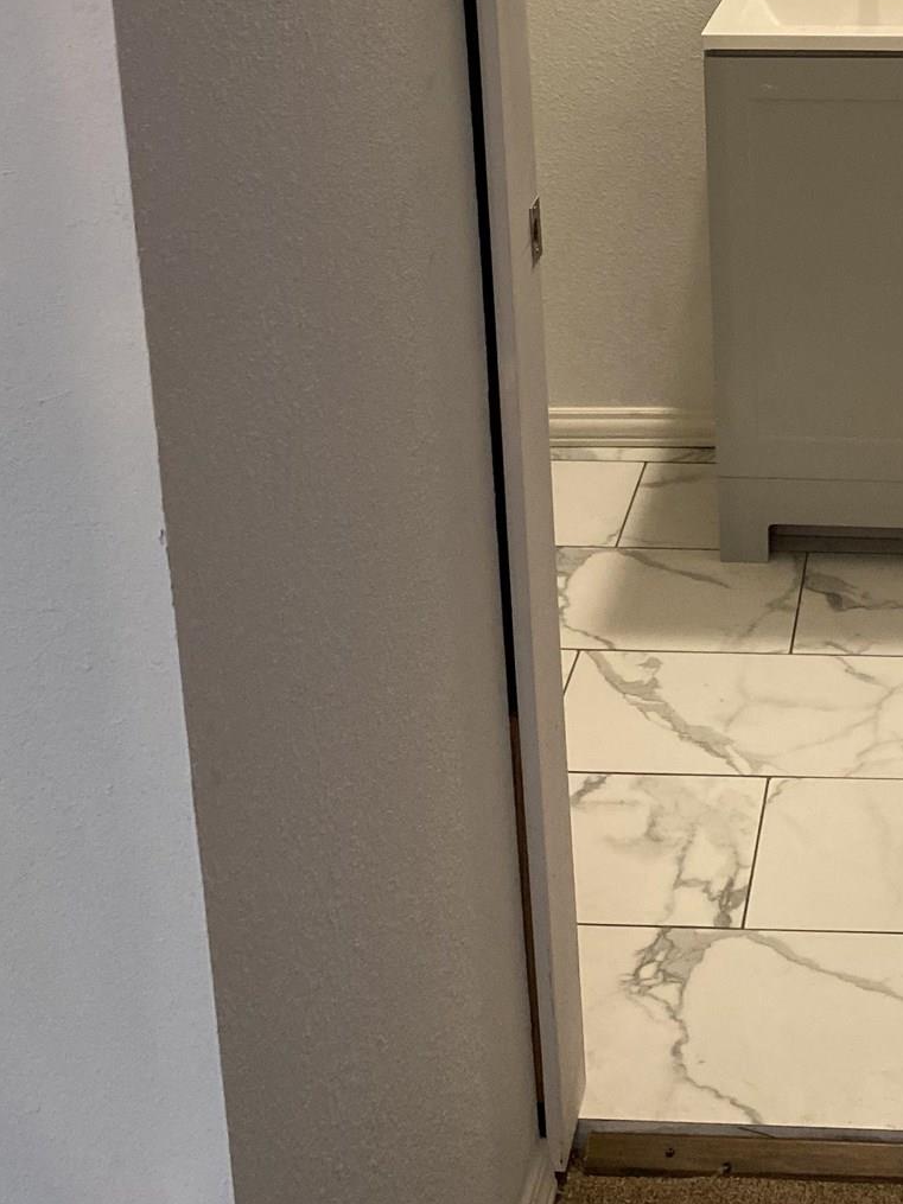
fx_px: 2053
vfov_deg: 30.4
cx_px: 815
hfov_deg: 24.1
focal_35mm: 59
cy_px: 0
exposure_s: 1/60
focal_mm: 4.25
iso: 200
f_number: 1.8
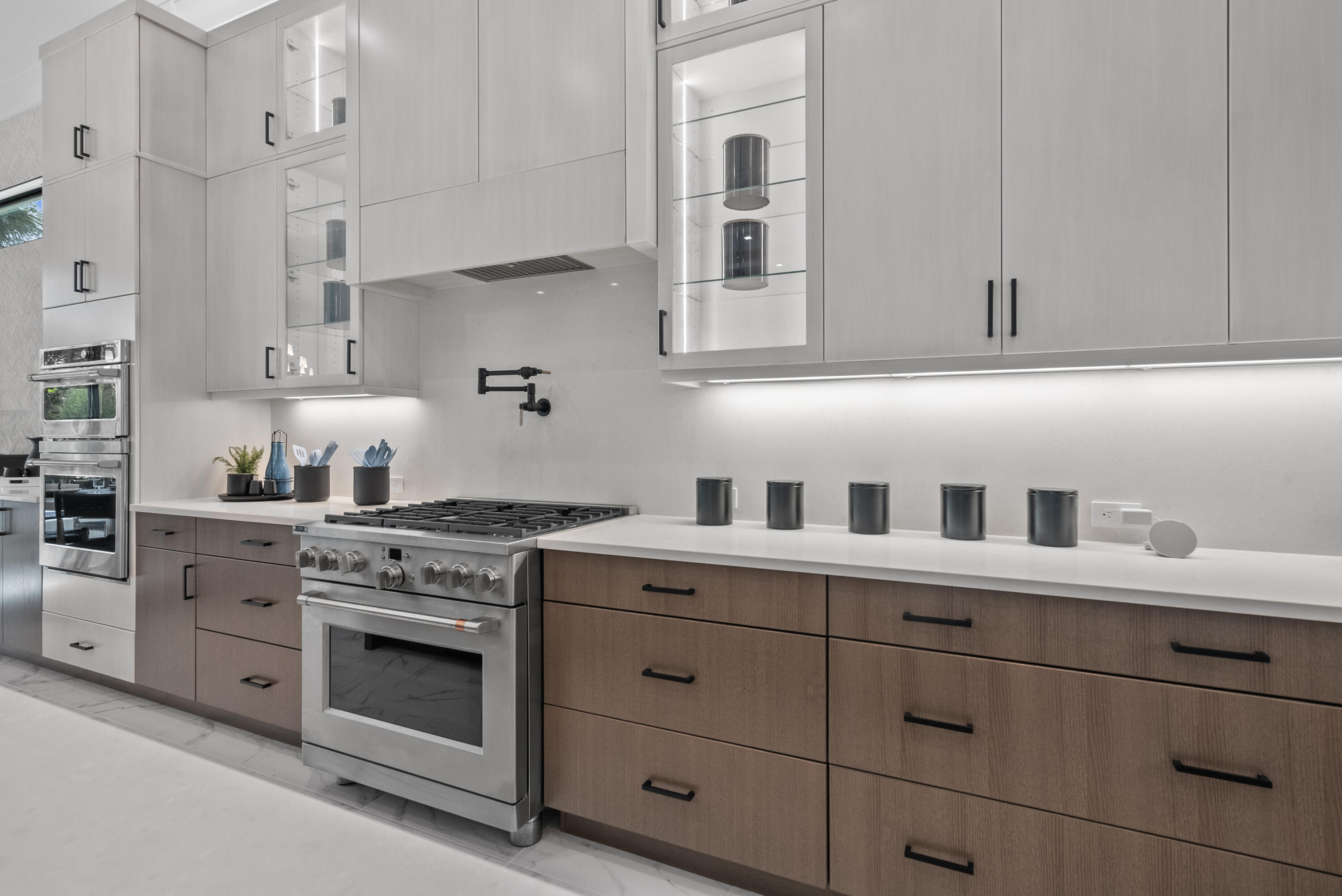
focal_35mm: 17
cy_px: 448
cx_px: 671
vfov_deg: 70.5
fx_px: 634
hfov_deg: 93.3
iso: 1600
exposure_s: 1/13
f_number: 8
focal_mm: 17
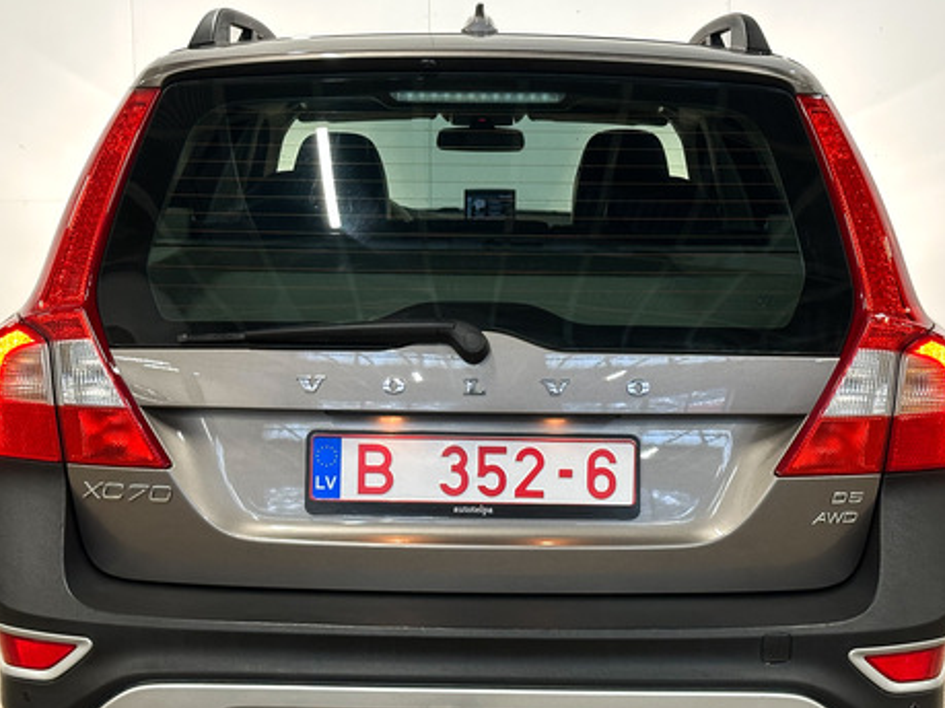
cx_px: 471
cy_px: 397
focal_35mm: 68
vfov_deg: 21.6
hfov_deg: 28.6
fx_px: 1856
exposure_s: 1/60
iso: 200
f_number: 1.8
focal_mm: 6.86
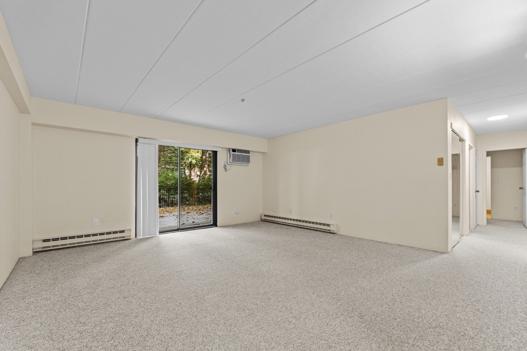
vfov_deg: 77.3
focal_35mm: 15
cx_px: 270
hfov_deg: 100.4
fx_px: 220
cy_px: 184
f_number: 11
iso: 2500
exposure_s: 1/10
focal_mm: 14
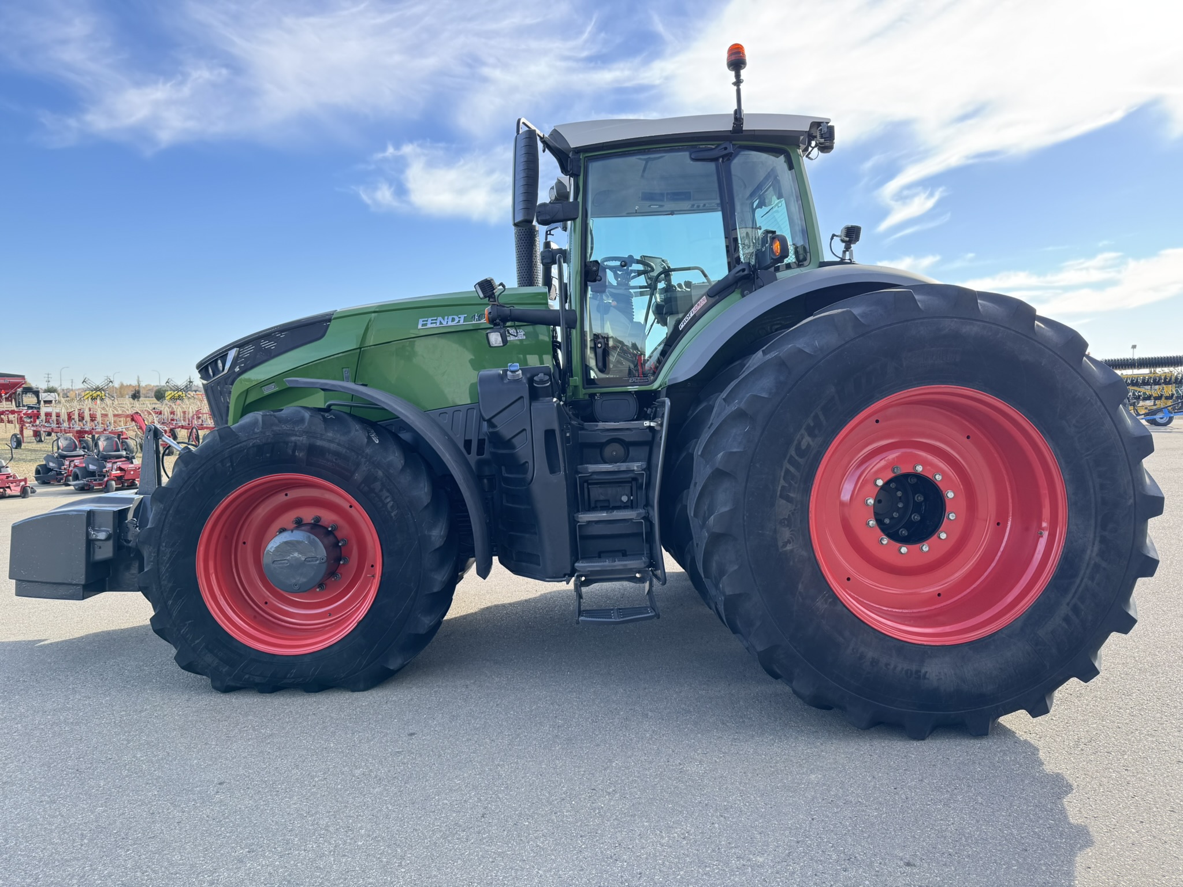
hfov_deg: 71.6
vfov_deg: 56.8
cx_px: 592
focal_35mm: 24
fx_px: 820
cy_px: 444
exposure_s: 1/481
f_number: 1.78
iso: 80
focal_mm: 6.76
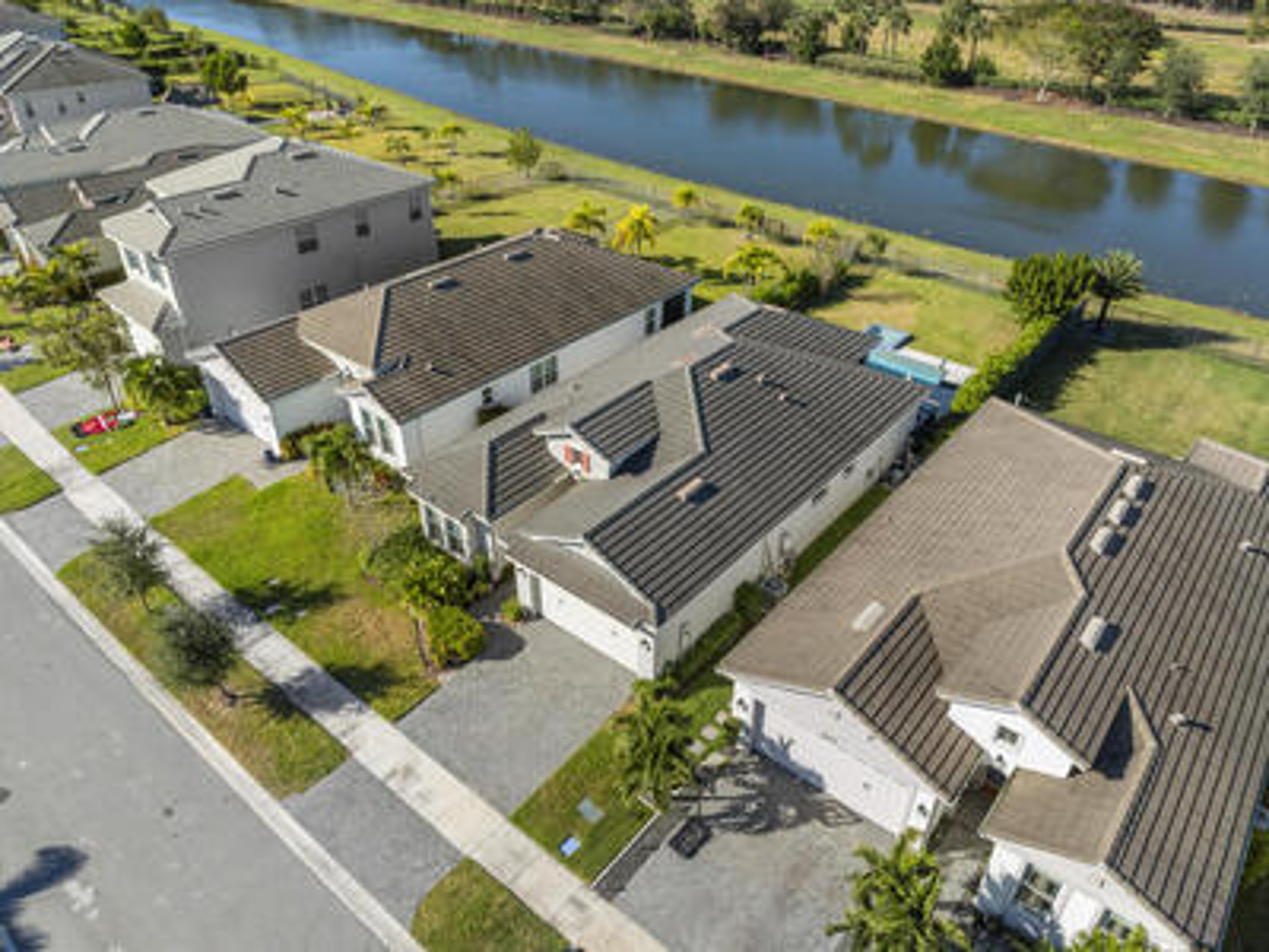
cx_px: 634
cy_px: 476
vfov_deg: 56.8
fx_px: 880
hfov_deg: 71.6
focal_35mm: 24
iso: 200
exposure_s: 1/80
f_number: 5.6
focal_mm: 12.29
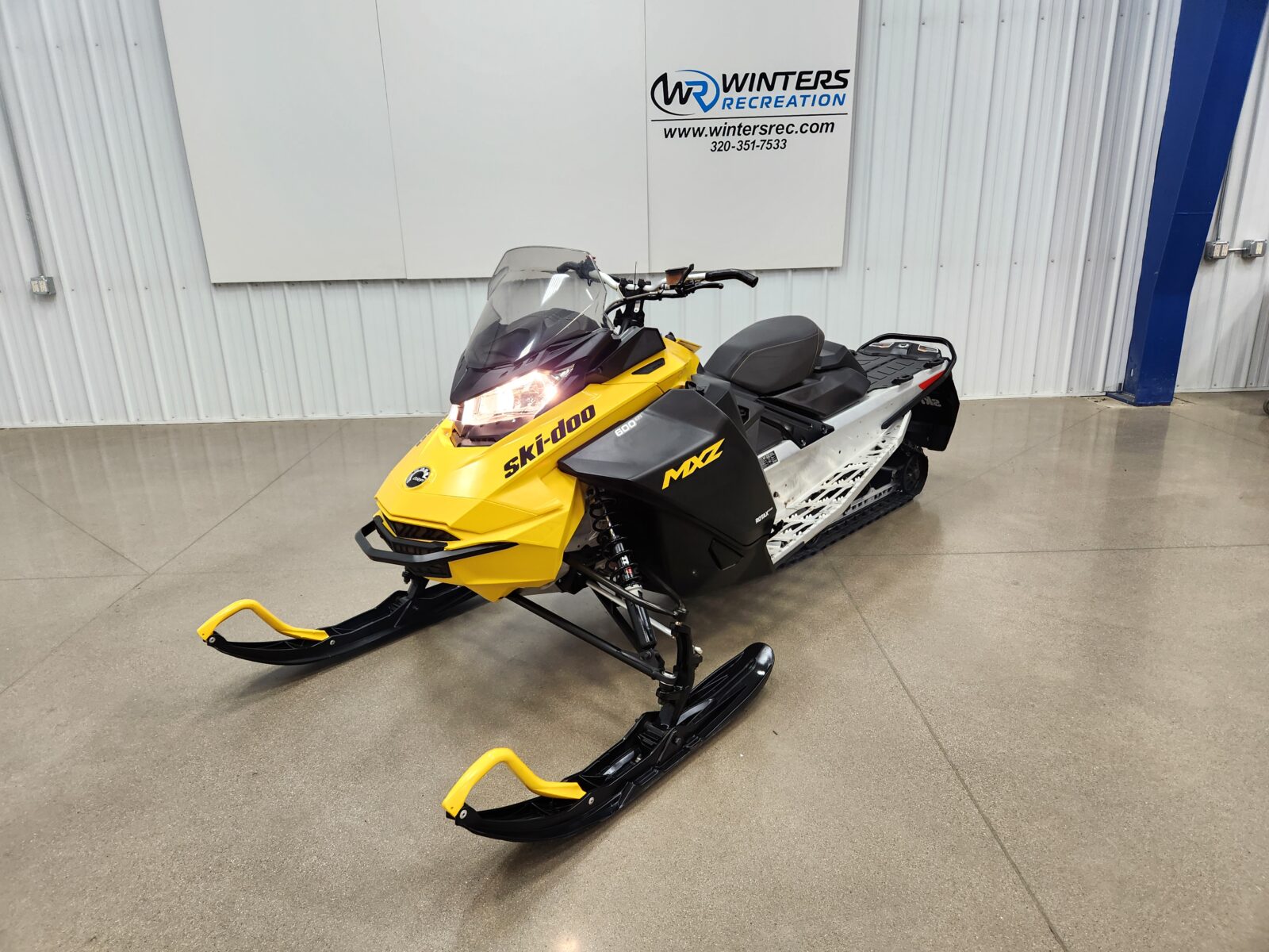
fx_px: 843
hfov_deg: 73.9
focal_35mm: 23
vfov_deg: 58.9
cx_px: 634
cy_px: 476
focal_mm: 5.4
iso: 160
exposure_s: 1/120
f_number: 1.8
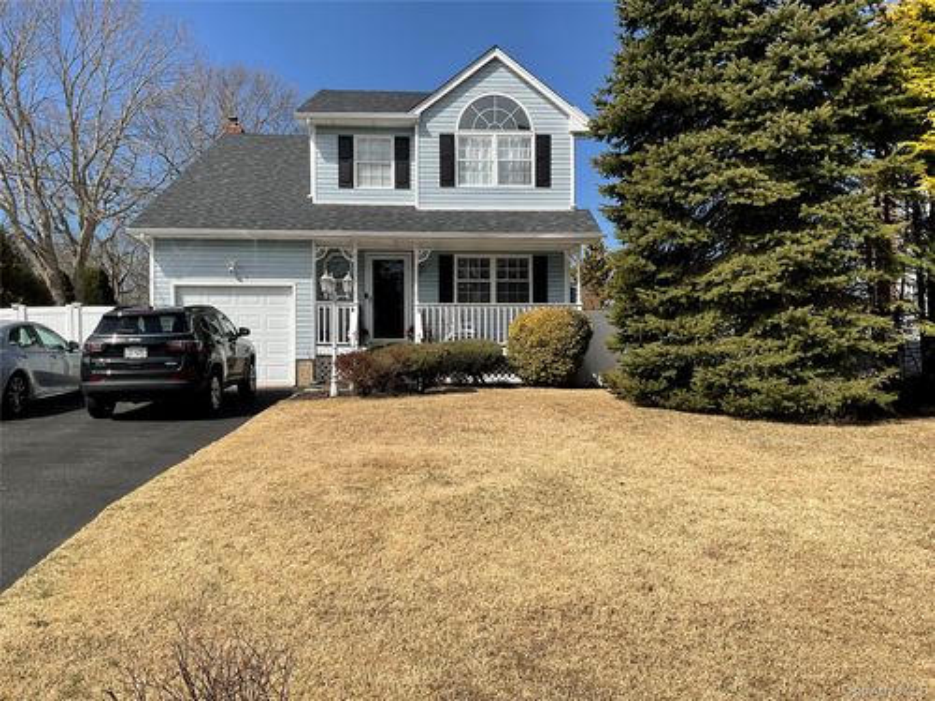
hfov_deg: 61.7
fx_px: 783
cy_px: 350
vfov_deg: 48.2
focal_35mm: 29
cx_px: 468
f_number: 1.8
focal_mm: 3
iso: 16
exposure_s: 1/2959
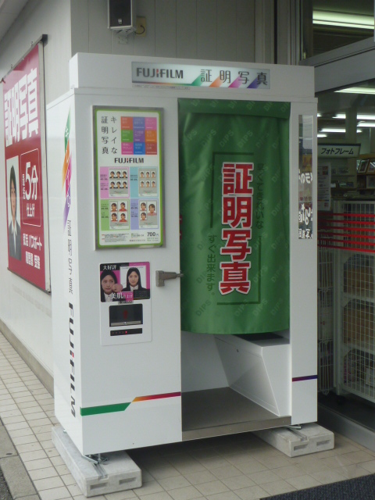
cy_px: 250
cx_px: 188
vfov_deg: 38.9
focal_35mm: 49
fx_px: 708
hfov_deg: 29.7
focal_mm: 4.9
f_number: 3.3
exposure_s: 1/400
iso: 80
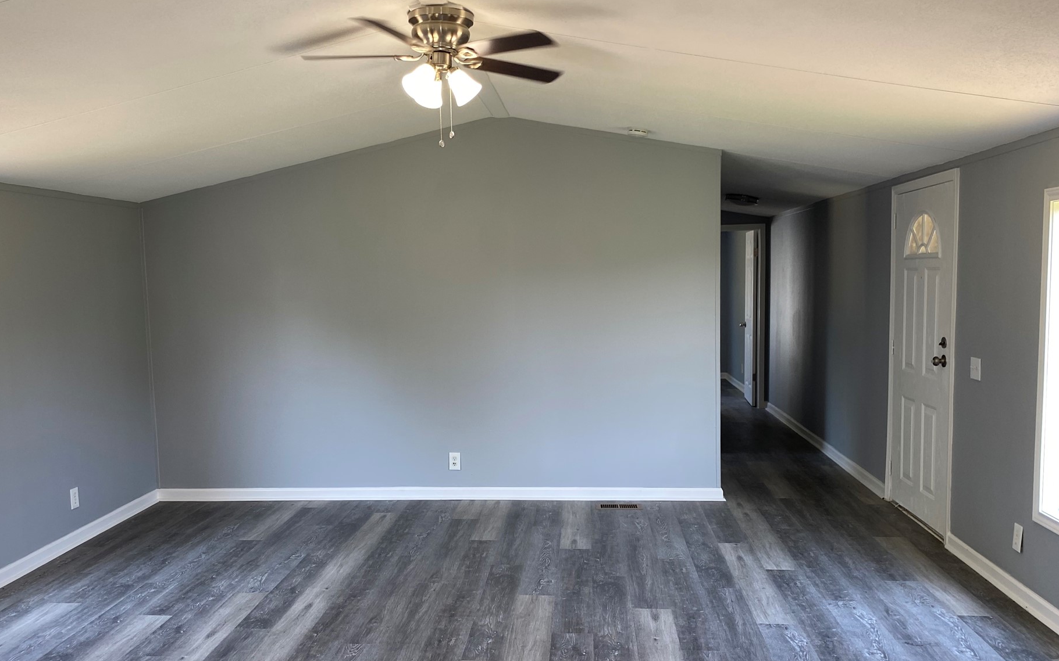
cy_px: 365
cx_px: 480
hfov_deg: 61.1
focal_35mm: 31
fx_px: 895
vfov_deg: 40.5
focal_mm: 4.25
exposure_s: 1/120
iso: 64
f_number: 1.8
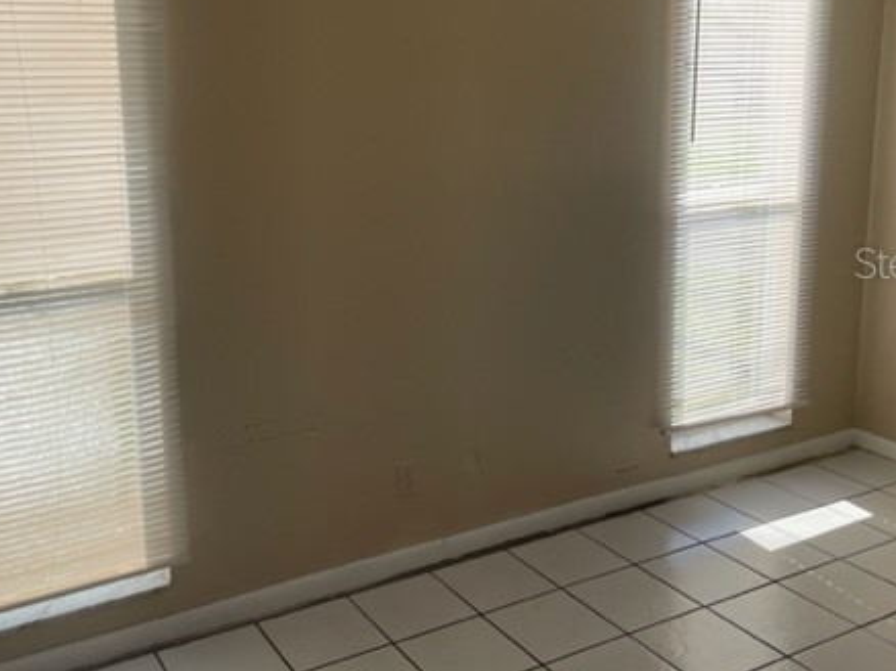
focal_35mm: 38
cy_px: 262
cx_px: 393
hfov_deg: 48.9
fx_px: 983
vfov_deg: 37.5
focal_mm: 4.2
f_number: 1.6
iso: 32
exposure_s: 1/1595
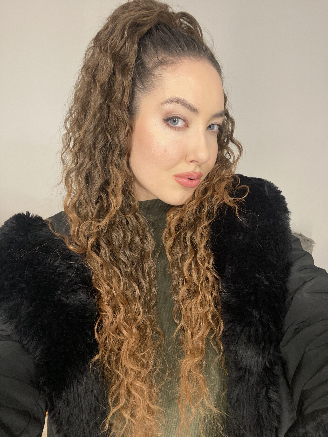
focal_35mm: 23
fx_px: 291
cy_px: 218
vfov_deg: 73.9
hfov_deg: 58.9
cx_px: 164
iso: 80
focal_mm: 2.71
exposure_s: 1/50
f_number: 2.2
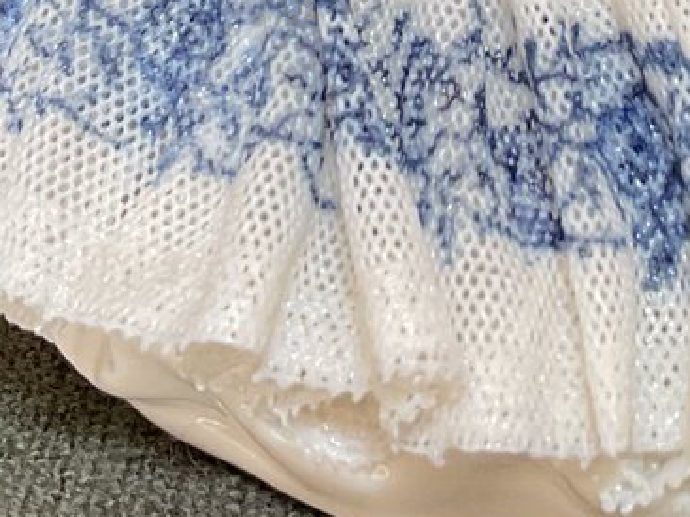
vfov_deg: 11.6
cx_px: 499
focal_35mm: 120
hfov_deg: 16.4
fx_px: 2390
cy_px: -359
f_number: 1.8
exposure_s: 1/60
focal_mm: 3
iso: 80
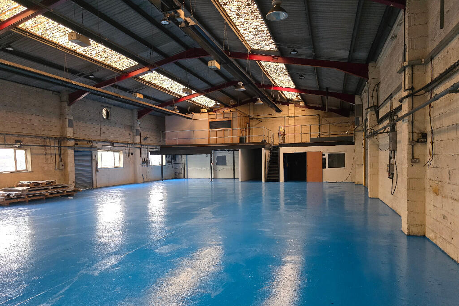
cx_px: 229
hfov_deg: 73.8
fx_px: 306
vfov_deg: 53.0
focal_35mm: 24
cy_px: 171
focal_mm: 6.3
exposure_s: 1/100
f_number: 1.7
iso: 800
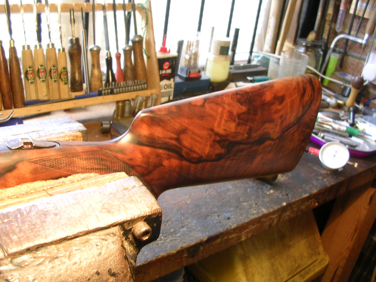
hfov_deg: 49.0
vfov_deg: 37.7
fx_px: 413
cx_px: 188
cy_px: 141
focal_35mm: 38
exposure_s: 1/11.2
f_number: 2.8
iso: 50
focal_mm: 5.8
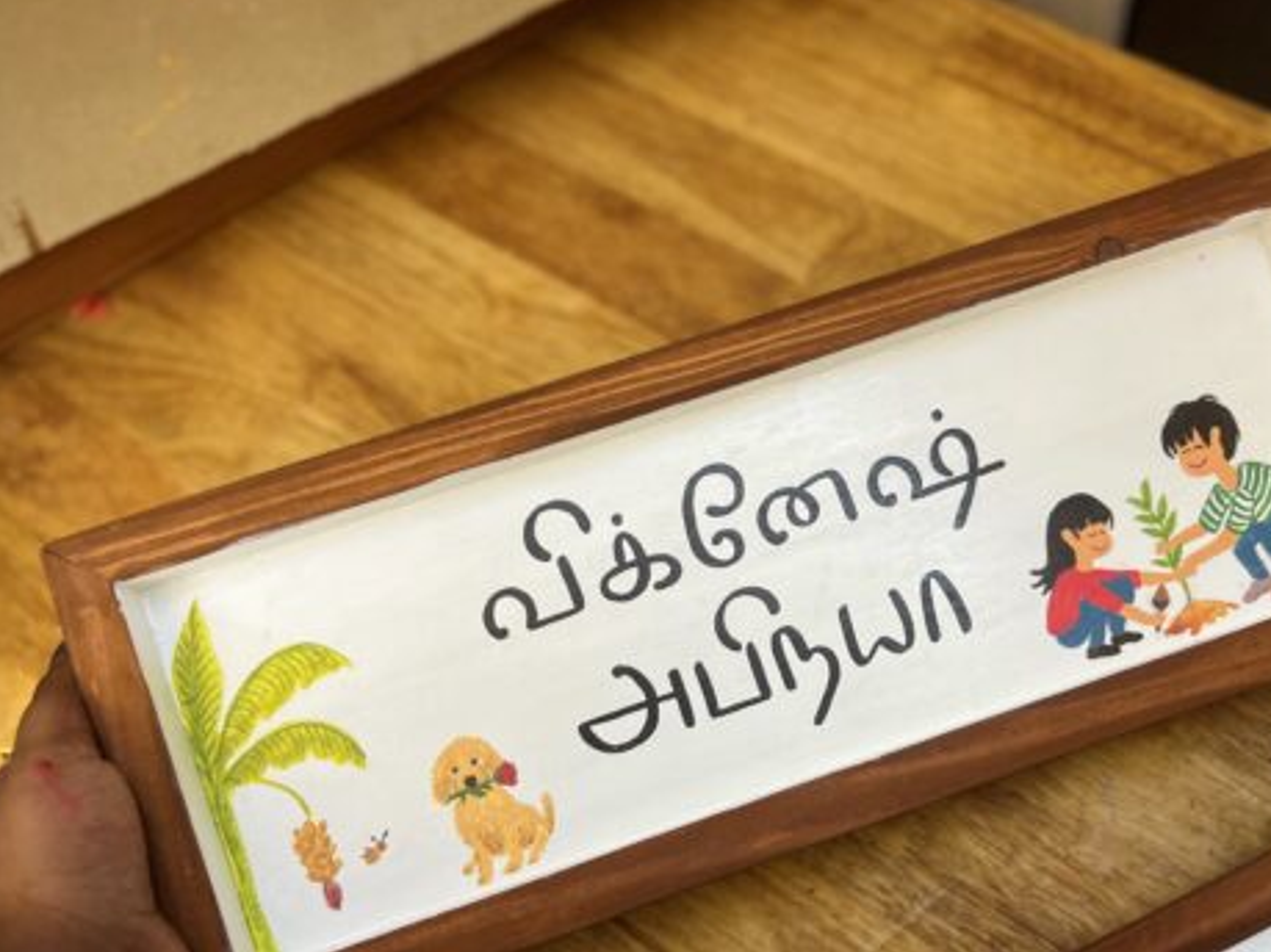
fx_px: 1248
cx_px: 759
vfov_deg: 41.4
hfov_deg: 53.6
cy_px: 603
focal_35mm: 34
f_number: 1.5
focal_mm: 5.7
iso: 80
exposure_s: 1/100
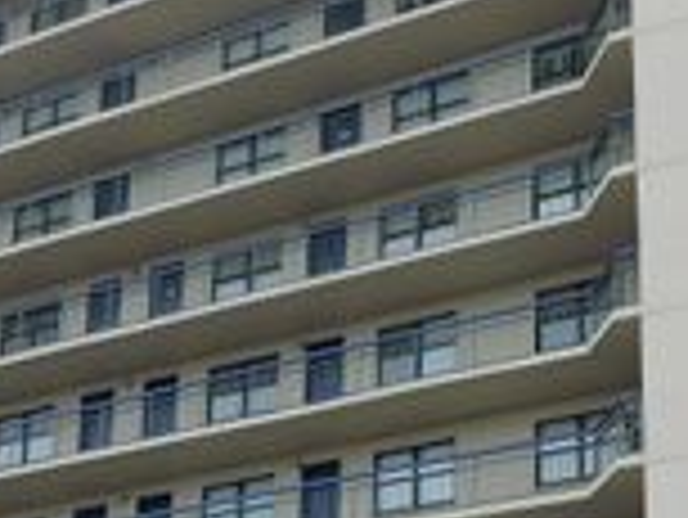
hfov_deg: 20.0
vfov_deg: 14.8
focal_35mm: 98
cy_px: 543
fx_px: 1949
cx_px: 391
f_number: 3.1
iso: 100
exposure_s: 1/1000
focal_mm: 5.4
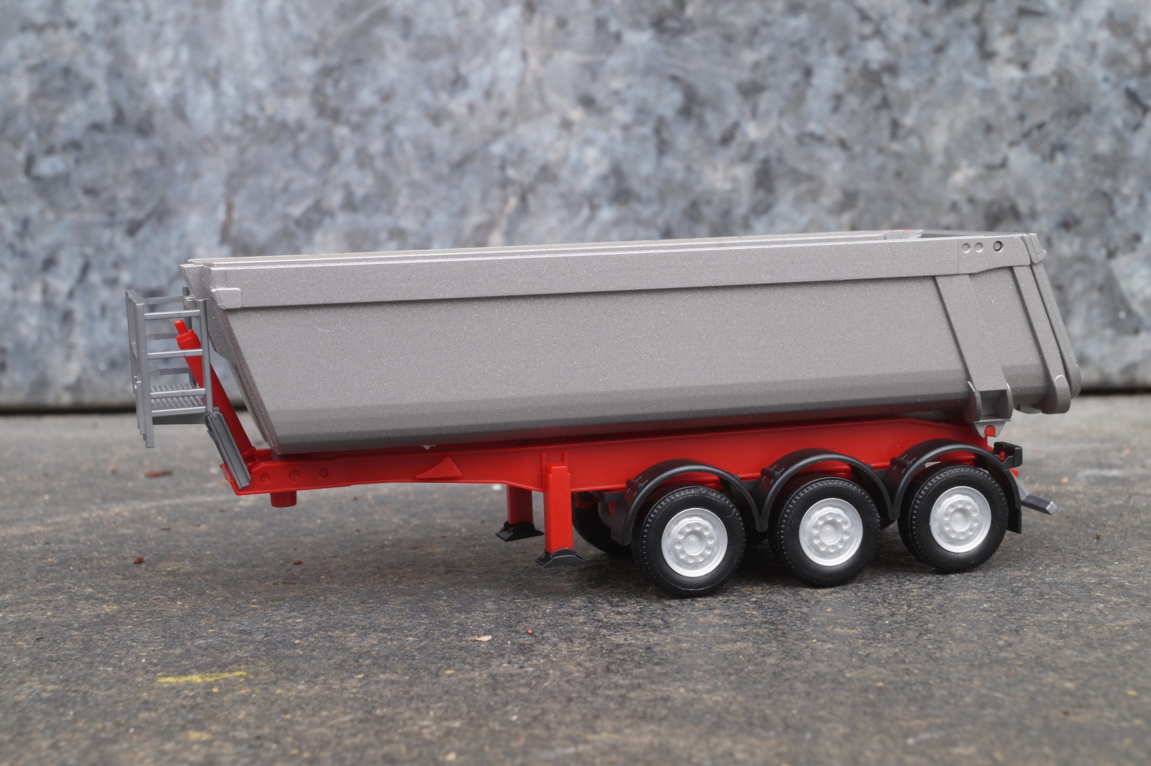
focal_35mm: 68
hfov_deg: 29.9
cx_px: 576
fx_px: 2157
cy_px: 383
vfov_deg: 20.1
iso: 640
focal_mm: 45
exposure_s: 1/80
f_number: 22
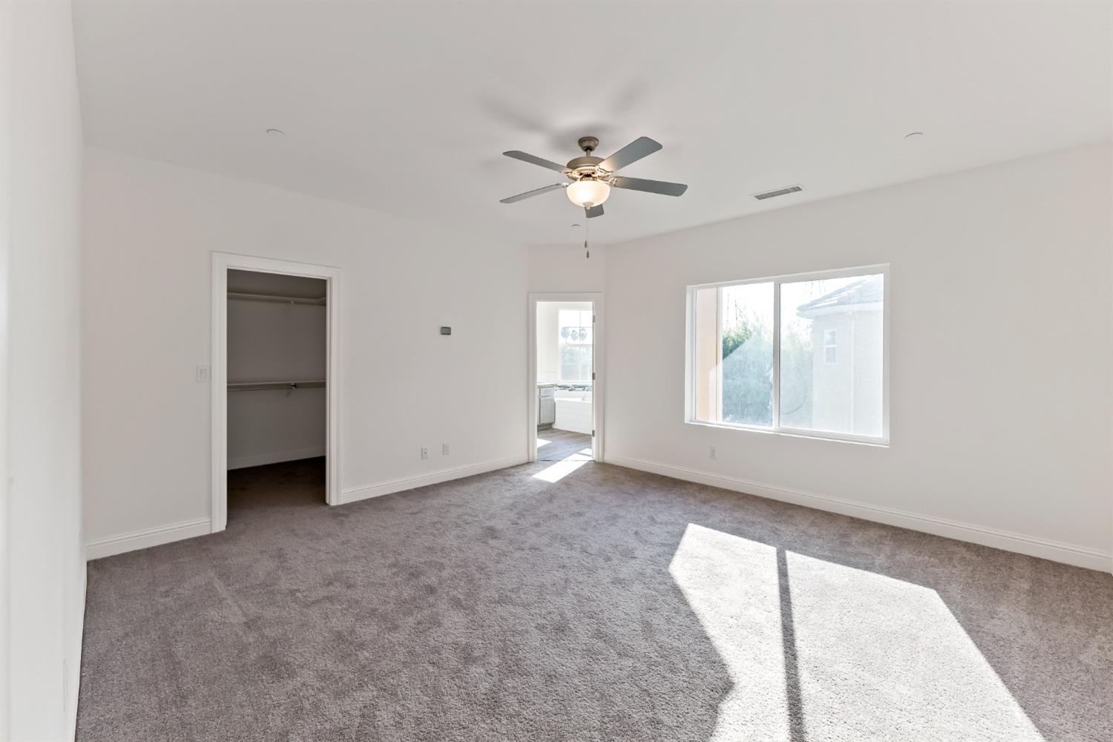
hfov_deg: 104.3
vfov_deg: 81.2
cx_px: 556
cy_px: 371
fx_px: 433
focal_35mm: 14
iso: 125
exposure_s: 1/160
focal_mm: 14
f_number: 4
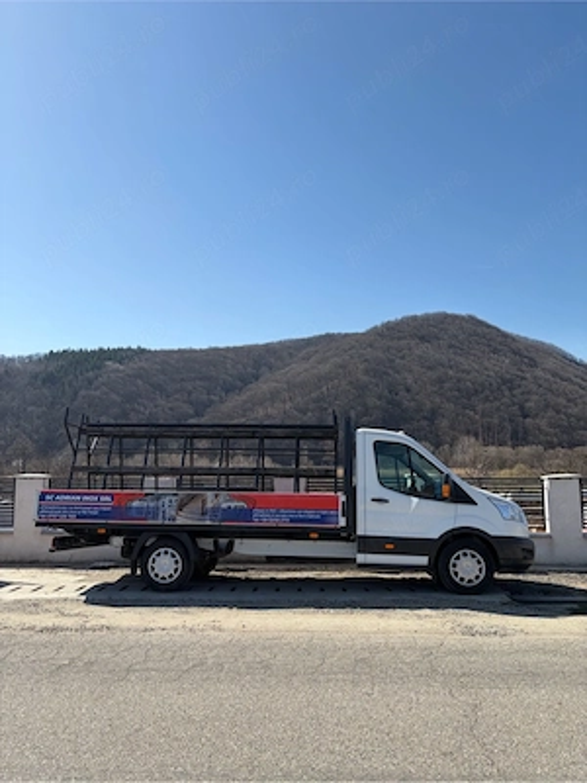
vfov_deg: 67.3
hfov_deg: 53.1
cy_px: 392
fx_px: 588
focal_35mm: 26
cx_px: 294
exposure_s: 1/2283
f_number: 1.6
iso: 50
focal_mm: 5.96
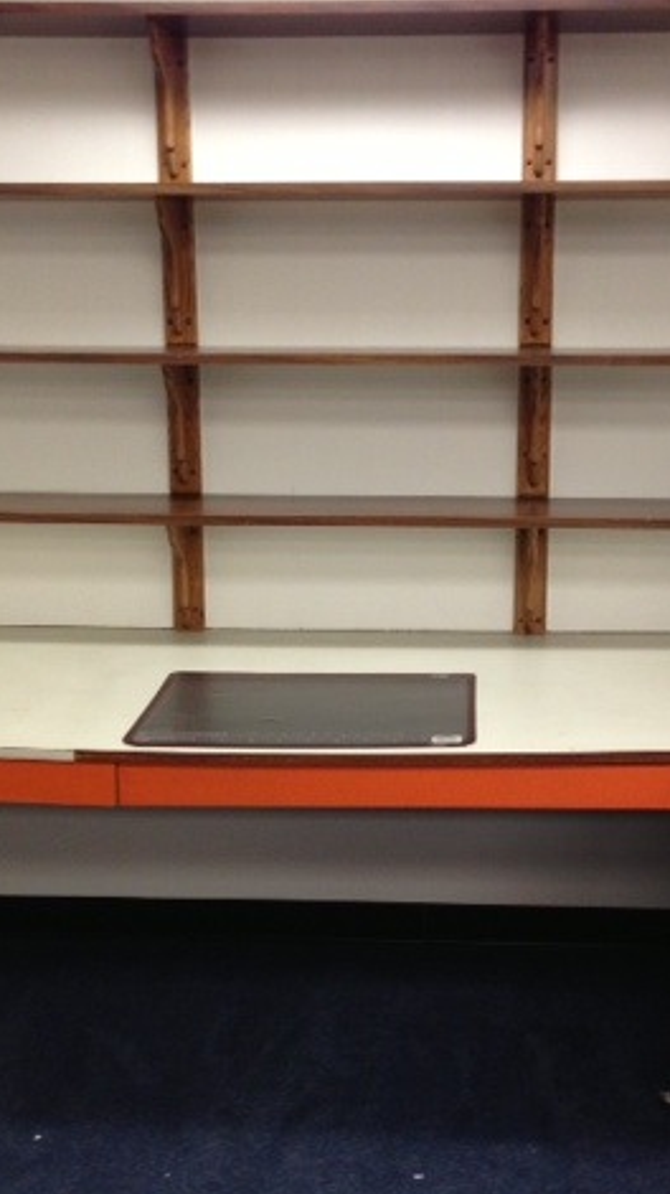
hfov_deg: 24.4
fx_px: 1549
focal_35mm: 49
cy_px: 607
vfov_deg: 42.1
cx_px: 396
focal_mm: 4.13
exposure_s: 1/20
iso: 125
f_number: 2.4
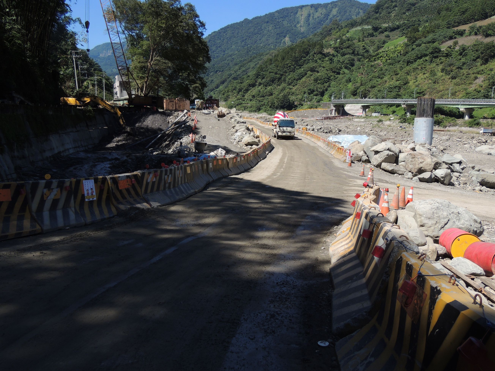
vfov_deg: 46.8
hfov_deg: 60.0
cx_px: 248
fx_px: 429
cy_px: 186
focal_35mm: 30
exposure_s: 1/1000
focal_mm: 5.3
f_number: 3.1
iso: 100
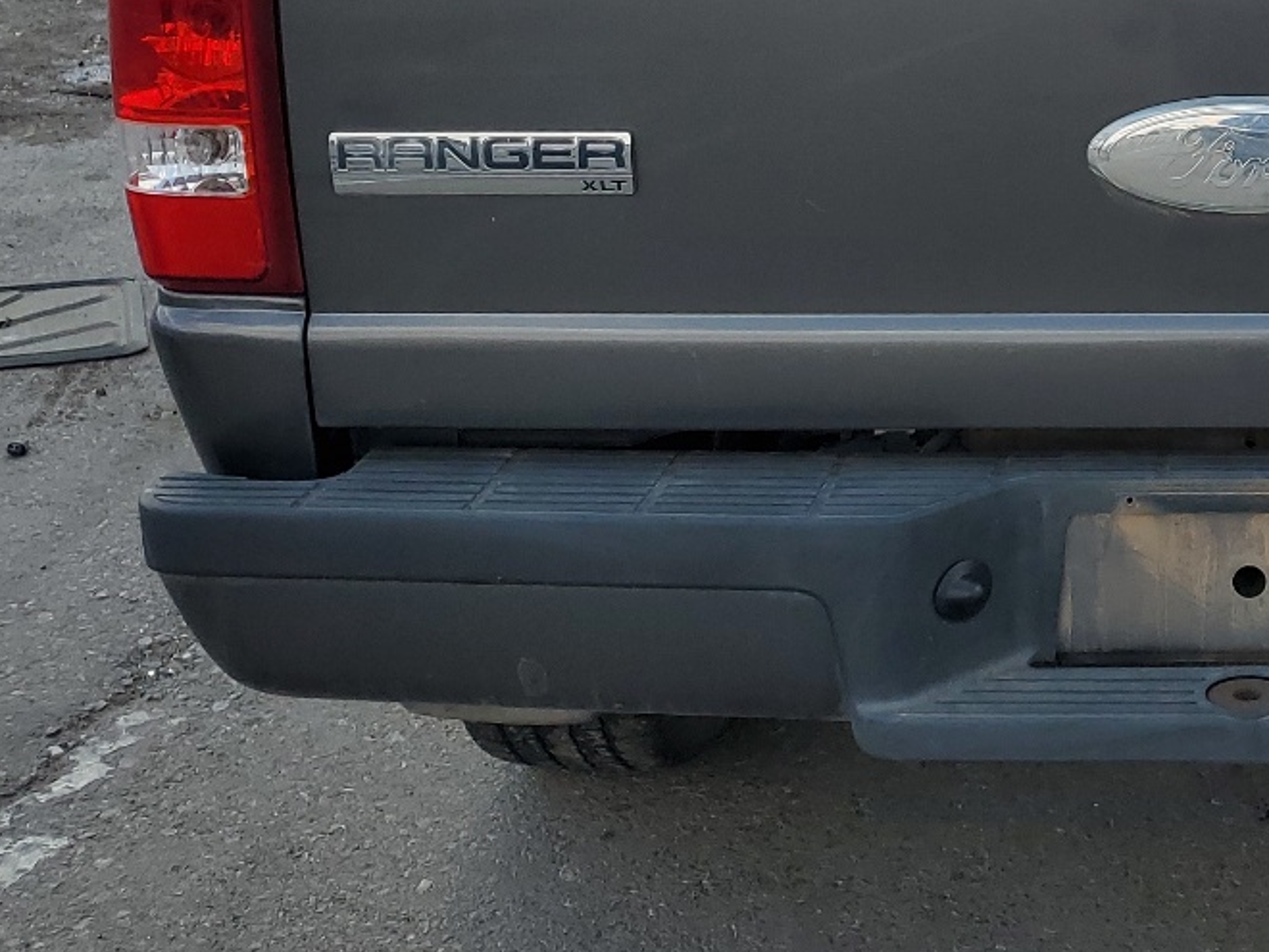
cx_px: 1350
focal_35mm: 63
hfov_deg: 28.3
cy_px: 121
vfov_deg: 22.8
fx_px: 2310
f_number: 1.5
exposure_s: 1/2500
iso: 50
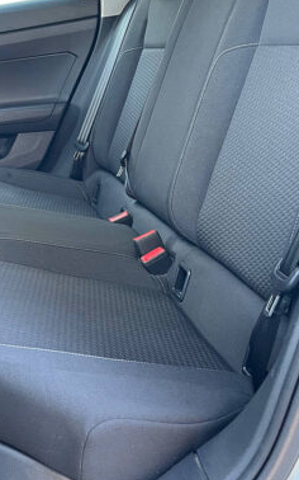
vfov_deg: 42.6
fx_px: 600
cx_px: 31
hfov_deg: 27.0
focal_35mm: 46
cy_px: 142
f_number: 1.6
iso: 160
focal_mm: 4.2
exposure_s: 1/60
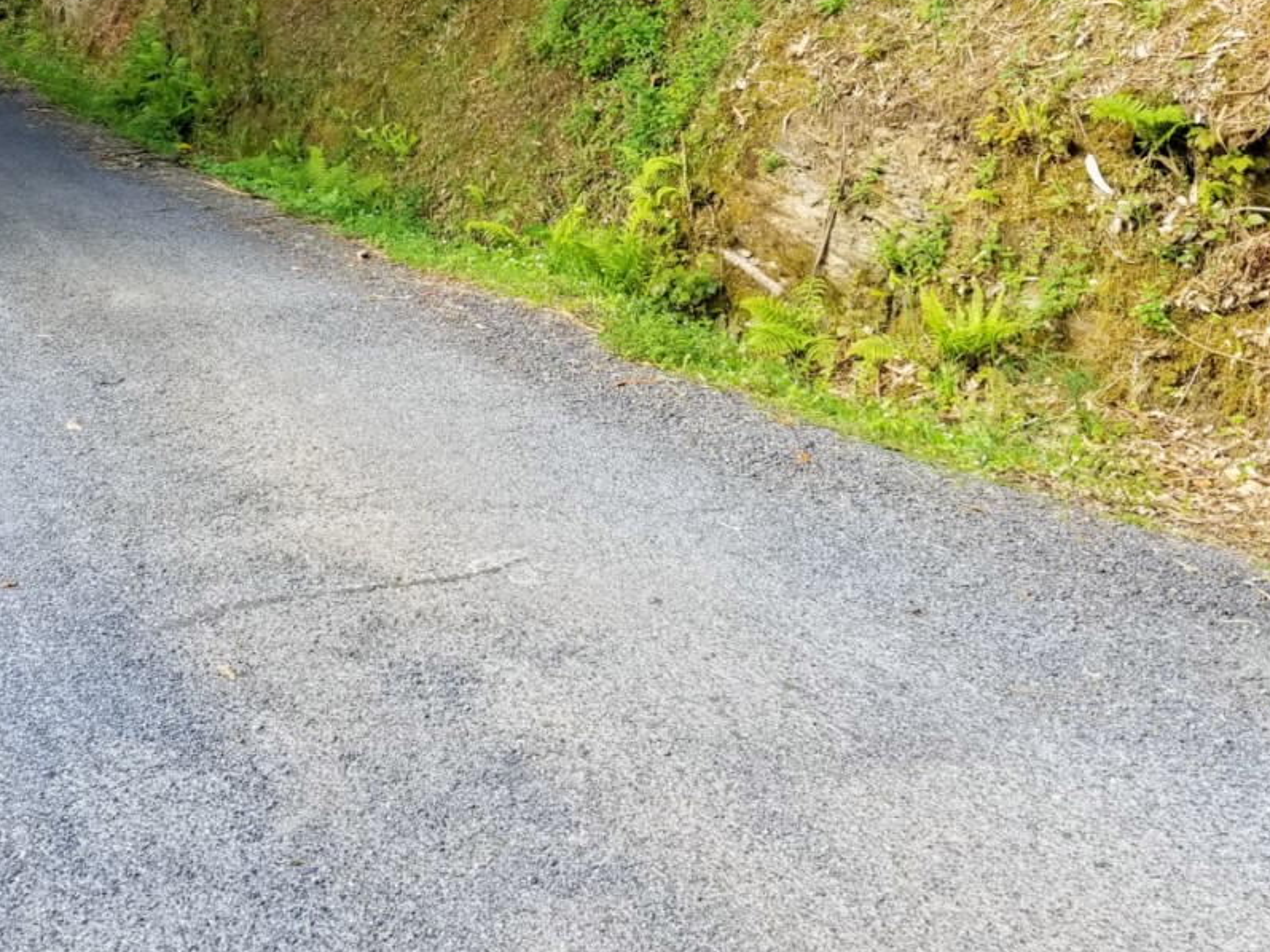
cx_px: 548
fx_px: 1724
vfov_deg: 30.1
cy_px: 187
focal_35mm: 47
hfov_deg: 40.4
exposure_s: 1/226
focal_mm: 4.3
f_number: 1.7
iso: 50
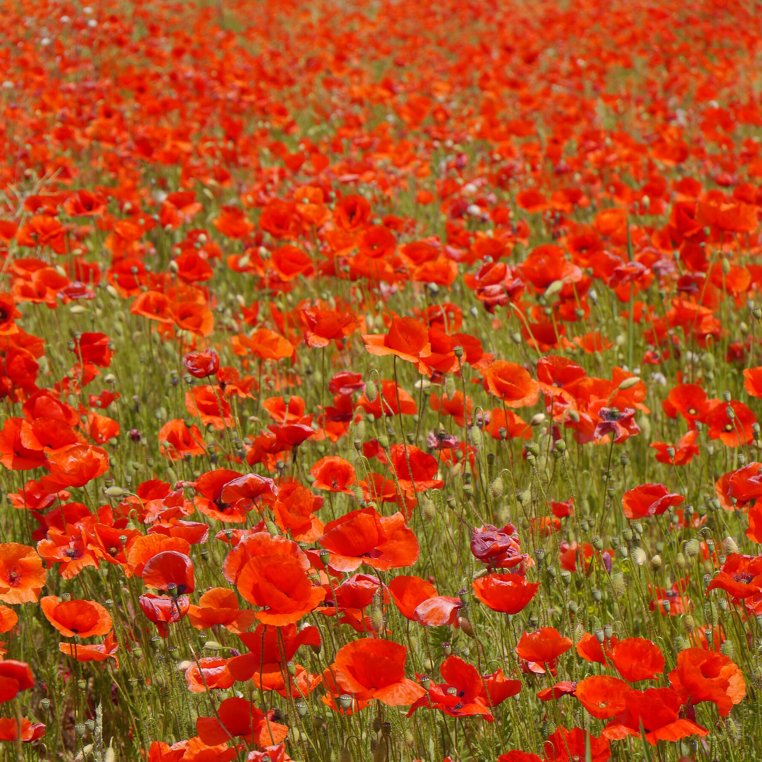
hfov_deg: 12.3
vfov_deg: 12.3
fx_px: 3536
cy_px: 479
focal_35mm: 142
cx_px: 381
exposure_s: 1/640
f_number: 7.1
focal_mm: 60
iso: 200
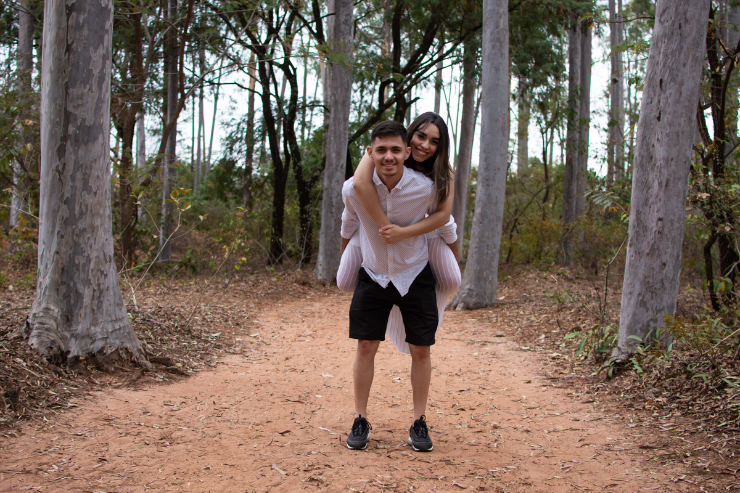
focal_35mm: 52
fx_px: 1079
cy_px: 246
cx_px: 370
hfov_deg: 37.9
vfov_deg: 25.8
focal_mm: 35
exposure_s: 1/200
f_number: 2.5
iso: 320
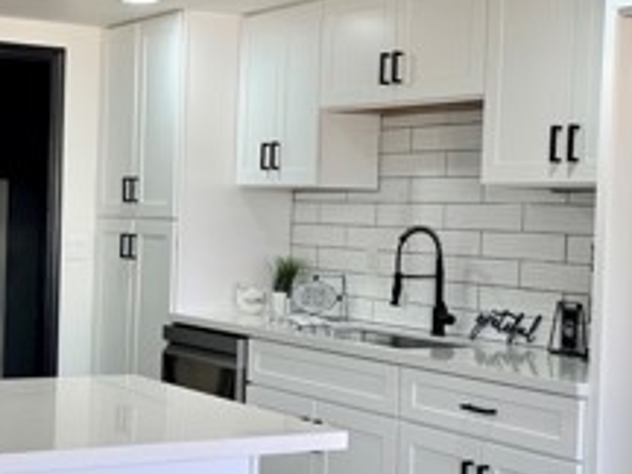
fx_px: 1296
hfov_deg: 26.8
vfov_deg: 20.7
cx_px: 120
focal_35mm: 71
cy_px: 255
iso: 64
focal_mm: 6.76
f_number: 1.78
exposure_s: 1/120
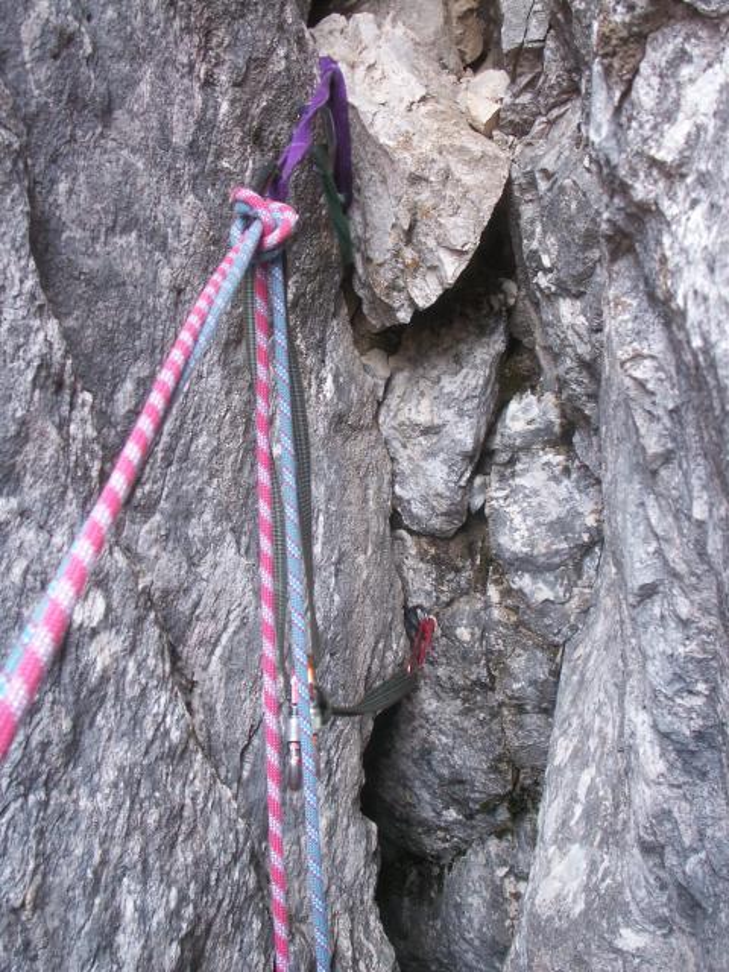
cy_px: 486
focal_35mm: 37
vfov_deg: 50.1
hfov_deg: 38.7
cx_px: 364
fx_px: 1039
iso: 100
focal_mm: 7.7
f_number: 3.5
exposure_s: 1/40
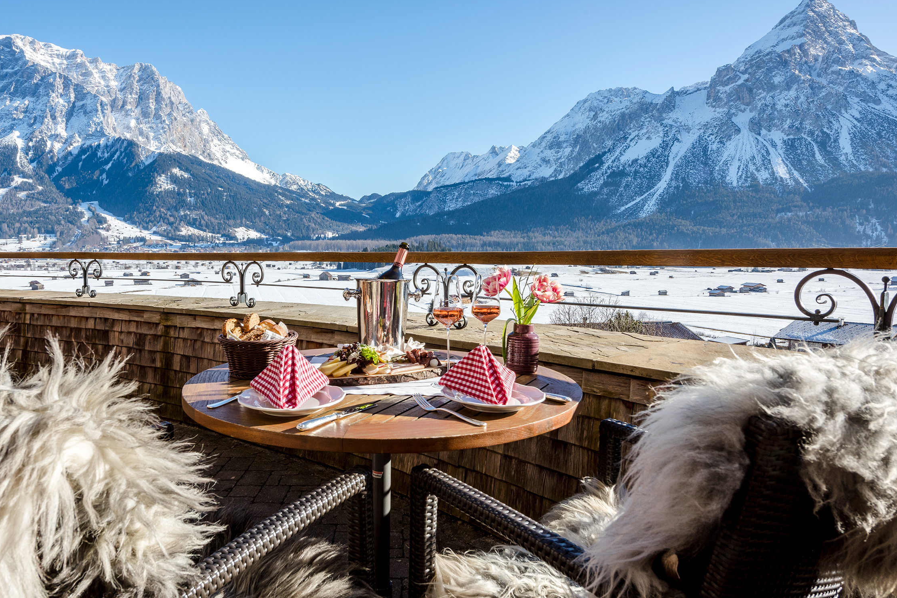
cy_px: 301
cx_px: 393
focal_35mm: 25
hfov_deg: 71.2
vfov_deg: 51.3
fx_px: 623
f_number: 13
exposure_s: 1/200
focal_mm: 19
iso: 200
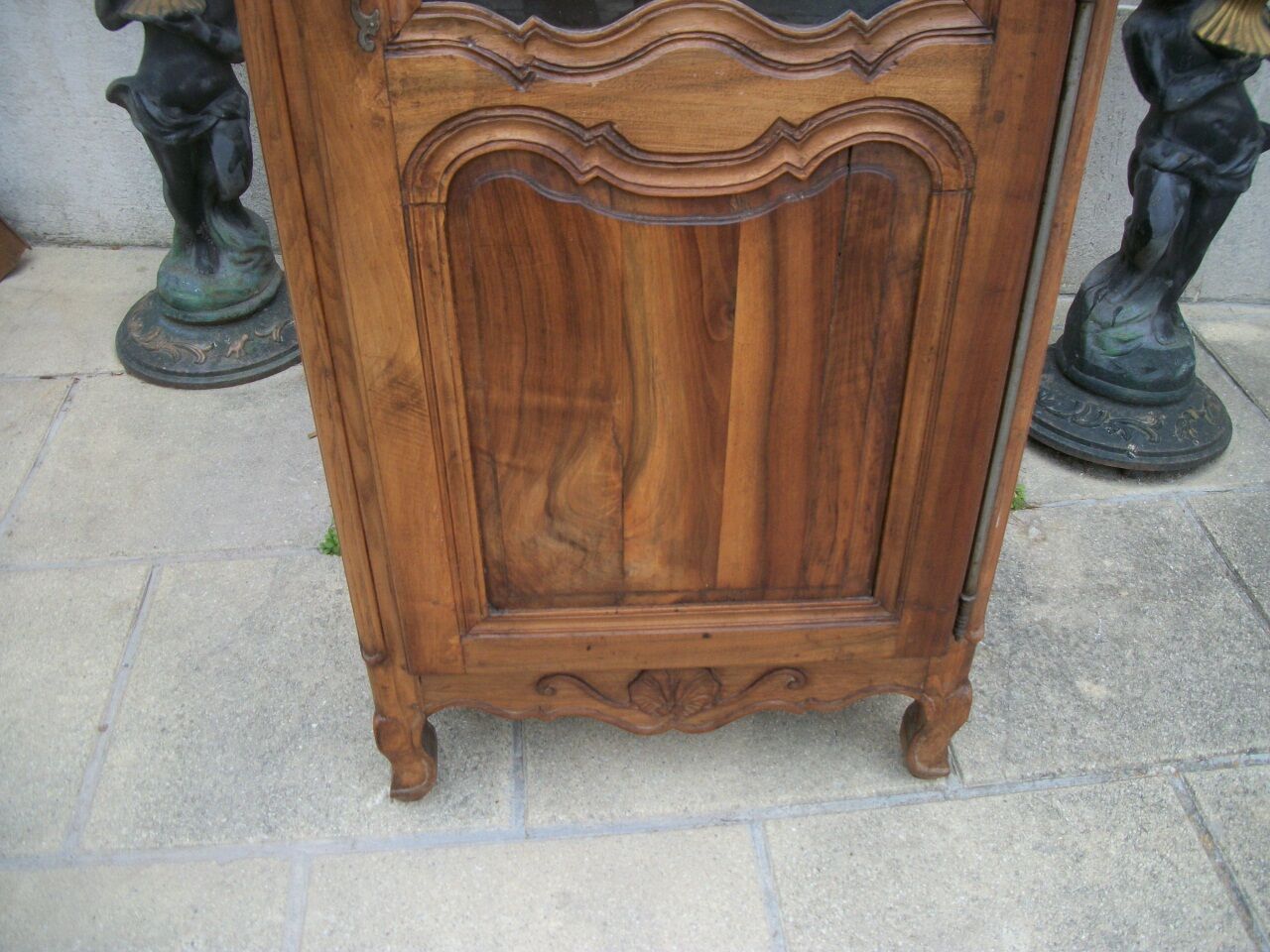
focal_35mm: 32
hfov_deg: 56.8
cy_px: 476
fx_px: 1174
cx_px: 635
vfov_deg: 44.2
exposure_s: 1/125
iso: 80
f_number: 2.9
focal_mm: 5.7
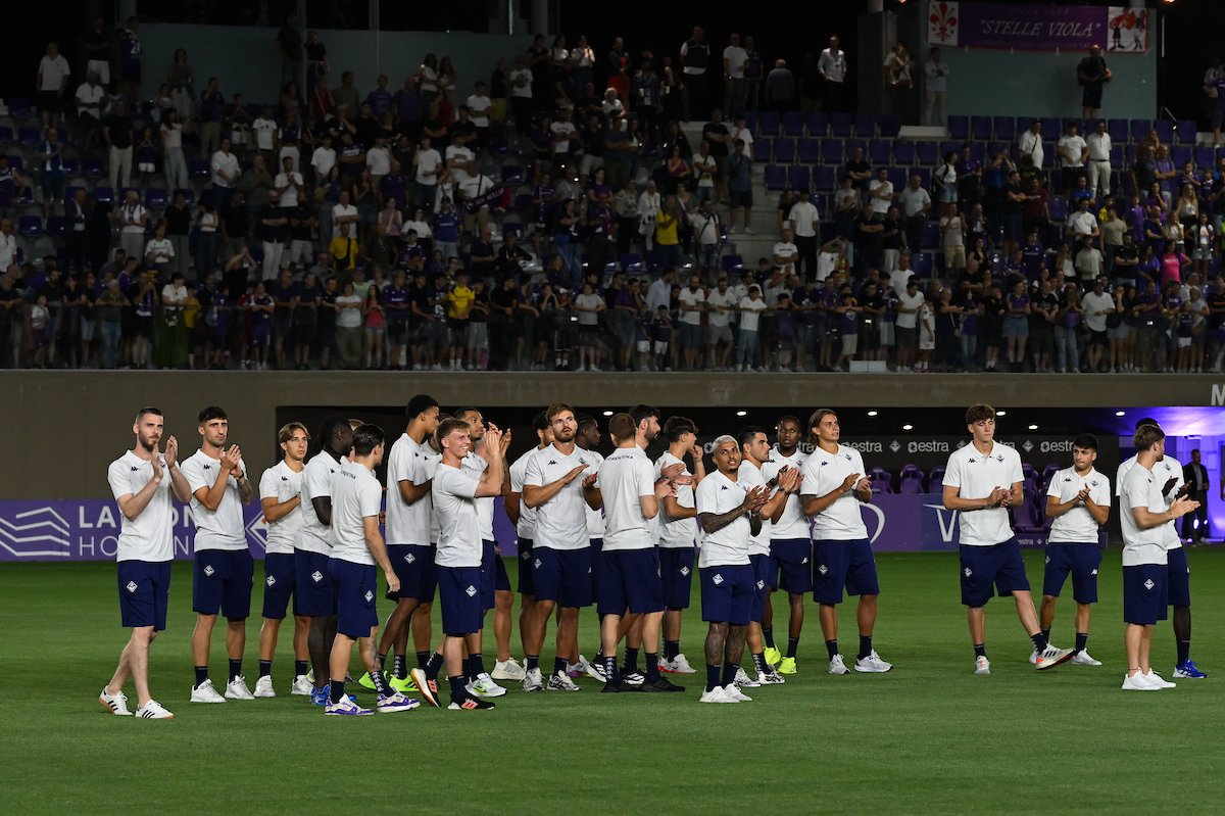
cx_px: 612
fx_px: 4388
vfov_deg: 10.6
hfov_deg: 15.9
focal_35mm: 129
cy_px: 408
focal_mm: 86
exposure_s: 1/400
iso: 1600
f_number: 4
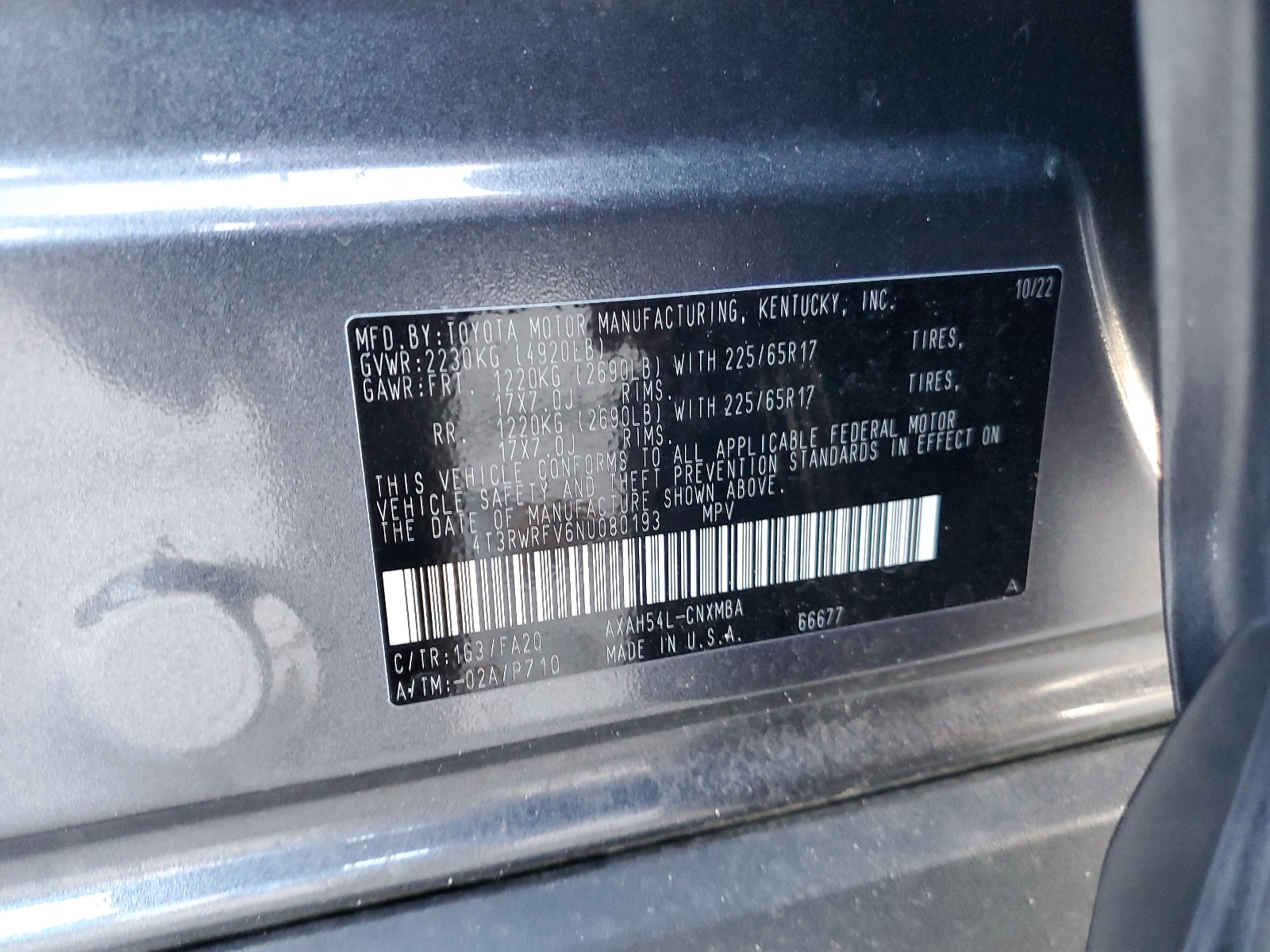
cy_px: 476
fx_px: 954
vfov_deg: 53.1
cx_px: 635
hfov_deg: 67.3
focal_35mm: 26
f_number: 1.5
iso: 253
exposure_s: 1/50
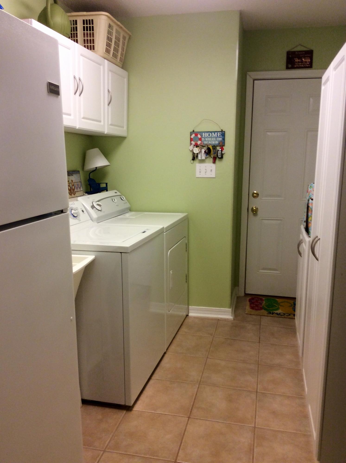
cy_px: 232
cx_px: 173
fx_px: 428
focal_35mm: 32
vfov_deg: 56.9
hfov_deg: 44.0
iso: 50
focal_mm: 3.3
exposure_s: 1/24
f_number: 2.4
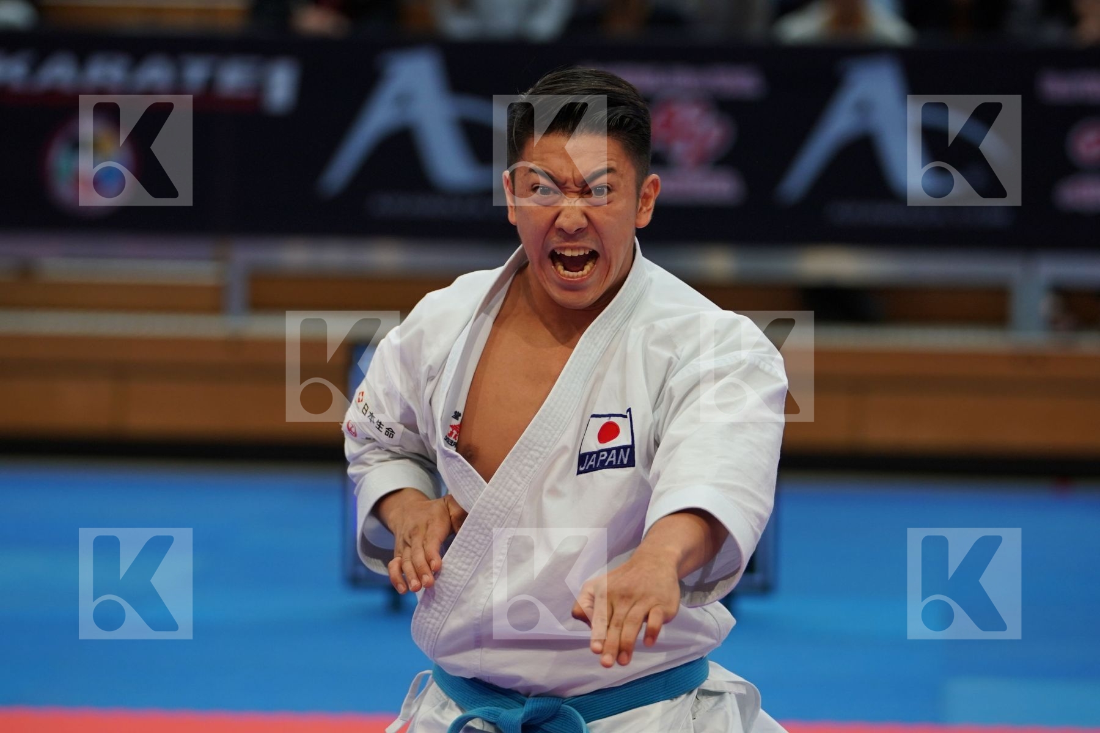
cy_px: 366
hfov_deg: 10.2
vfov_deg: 6.8
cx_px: 550
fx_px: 6141
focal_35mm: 201
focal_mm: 134
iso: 500
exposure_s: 1/500
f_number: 2.8
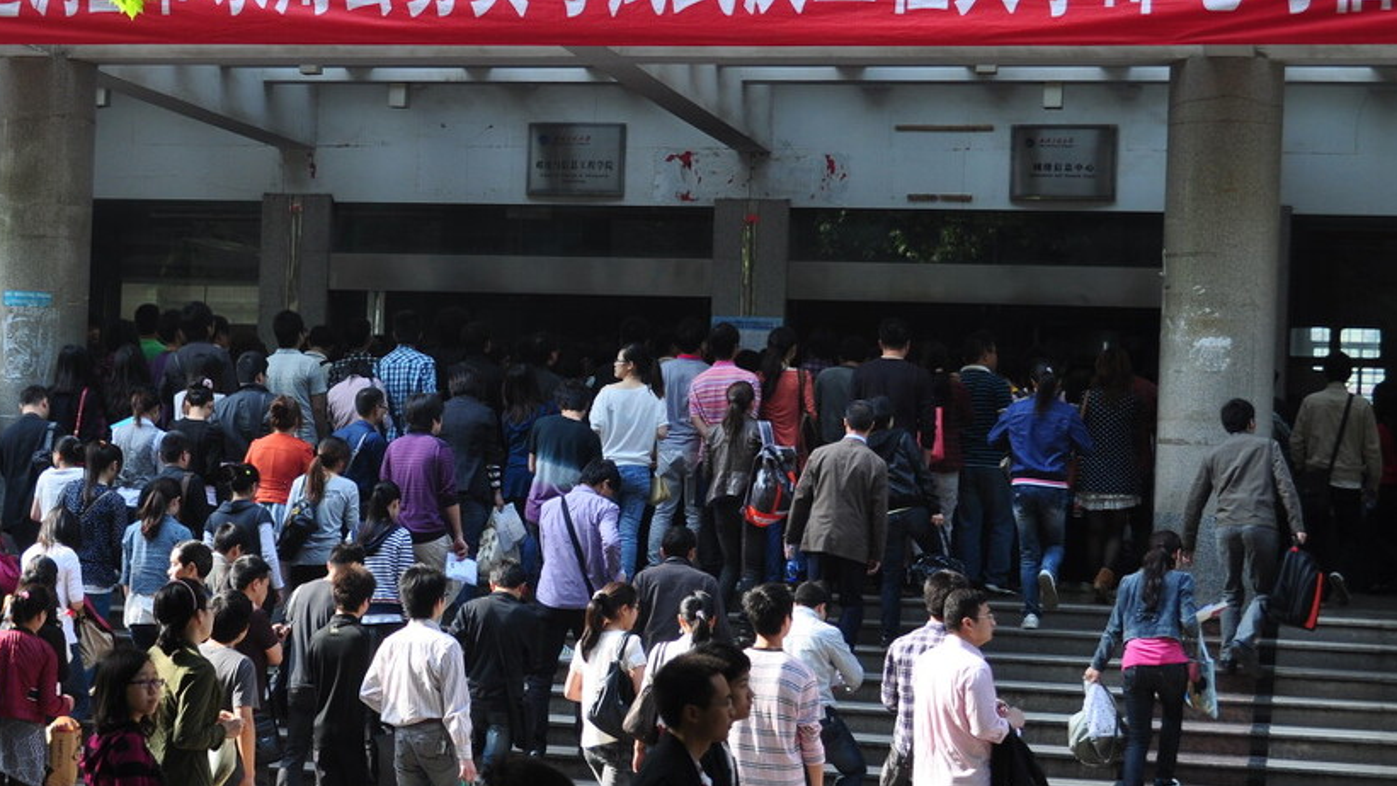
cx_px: 468
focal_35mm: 78
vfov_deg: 15.5
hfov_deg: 27.0
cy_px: 449
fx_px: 2890
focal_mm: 34
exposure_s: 1/160
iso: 200
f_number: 5
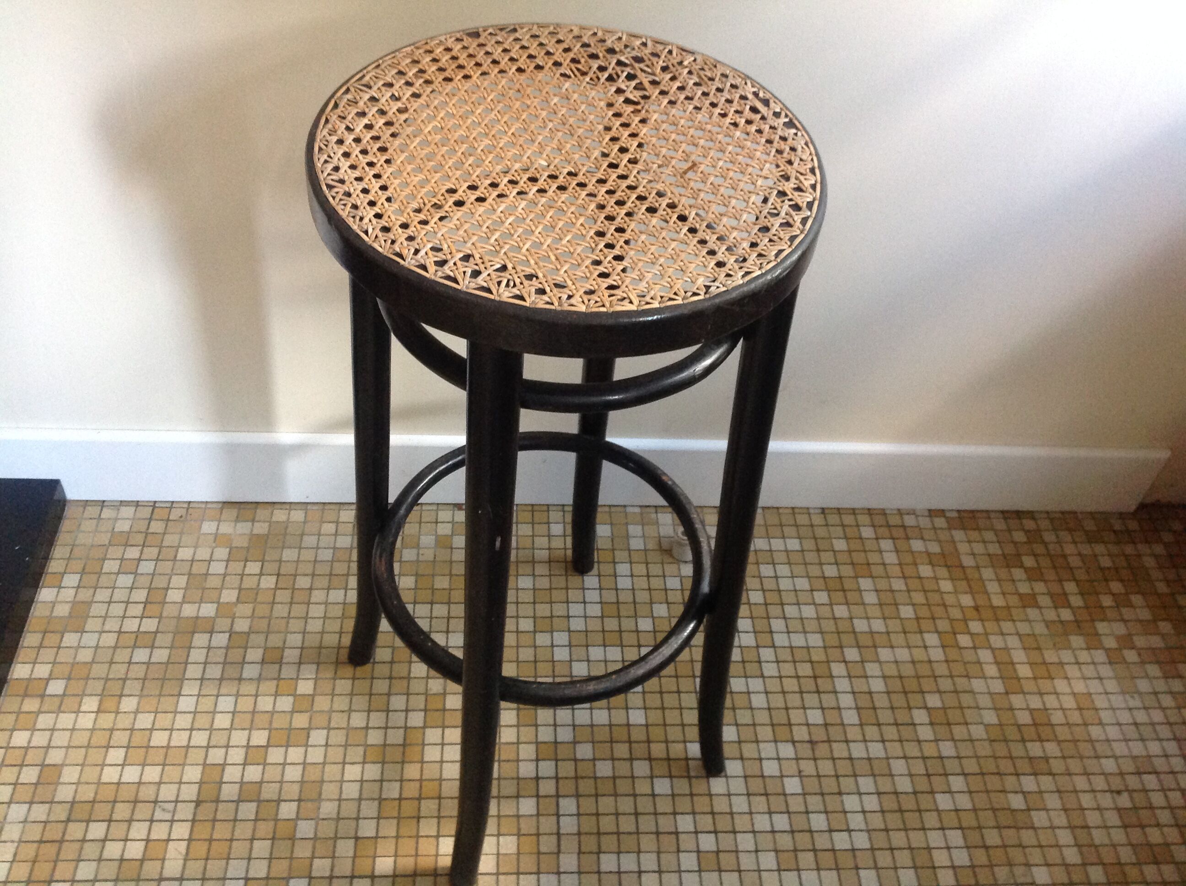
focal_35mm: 35
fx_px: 1197
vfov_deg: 40.6
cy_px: 443
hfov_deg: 52.7
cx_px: 593
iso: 250
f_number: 2.4
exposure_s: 1/15
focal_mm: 4.28
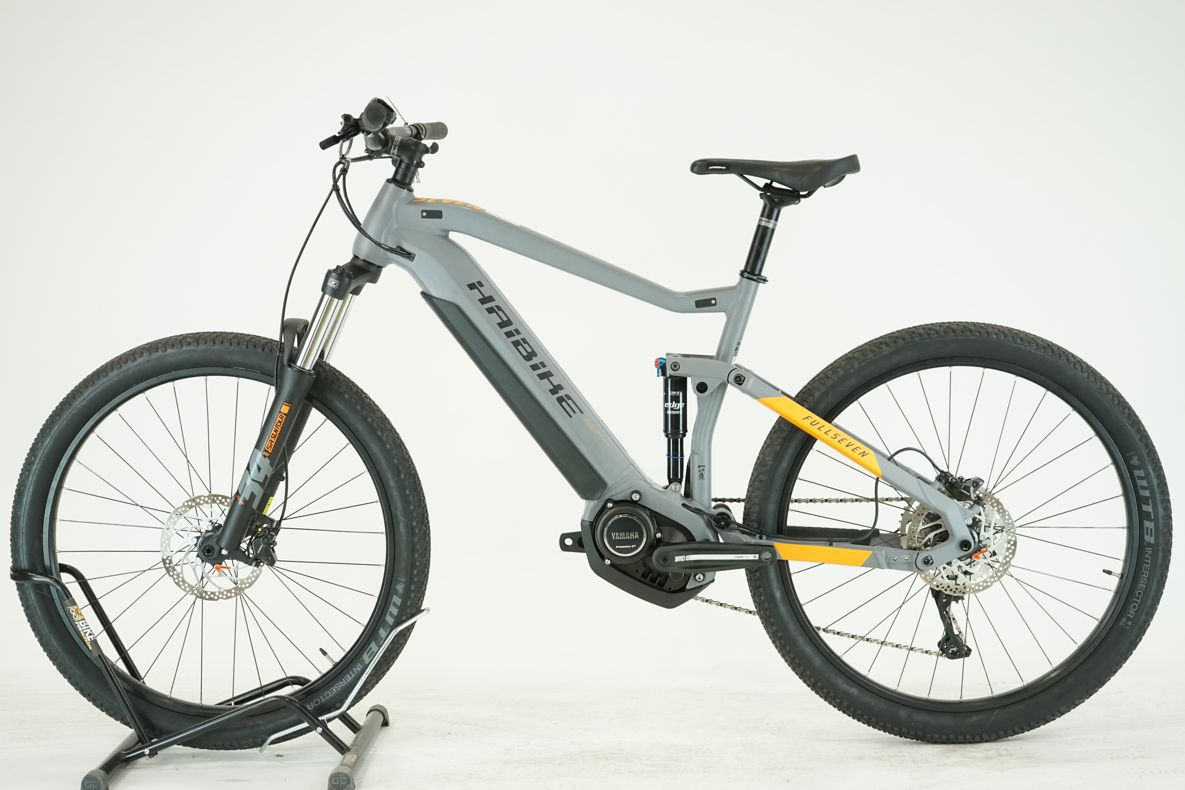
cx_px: 592
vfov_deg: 24.6
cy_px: 395
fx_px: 1810
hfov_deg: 36.2
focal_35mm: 55
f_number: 5.6
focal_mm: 55
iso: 1600
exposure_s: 1/200
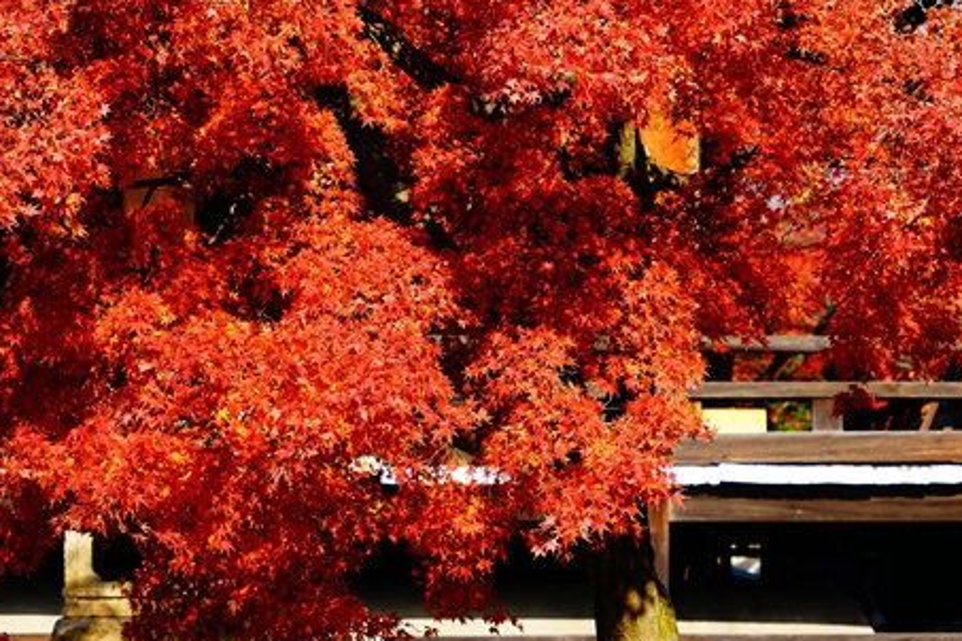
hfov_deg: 12.9
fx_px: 4249
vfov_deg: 8.6
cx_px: 650
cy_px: 150
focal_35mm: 159
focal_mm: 90
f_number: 8
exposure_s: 1/200
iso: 100
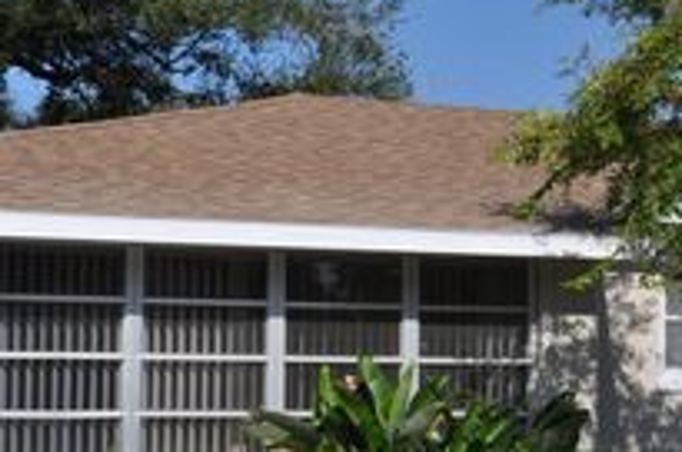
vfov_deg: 15.5
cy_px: 289
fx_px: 1664
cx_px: 512
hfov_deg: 22.9
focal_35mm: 88
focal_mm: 24
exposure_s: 1/400
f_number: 10
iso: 200
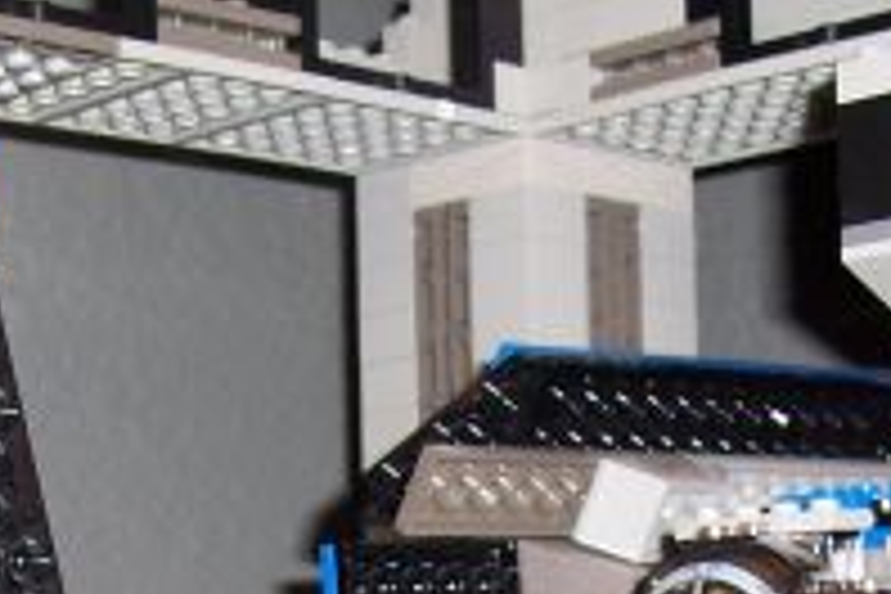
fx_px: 2549
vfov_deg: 12.6
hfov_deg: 19.8
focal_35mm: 103
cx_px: 500
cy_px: 893
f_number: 2.7
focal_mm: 5.6
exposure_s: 1/60
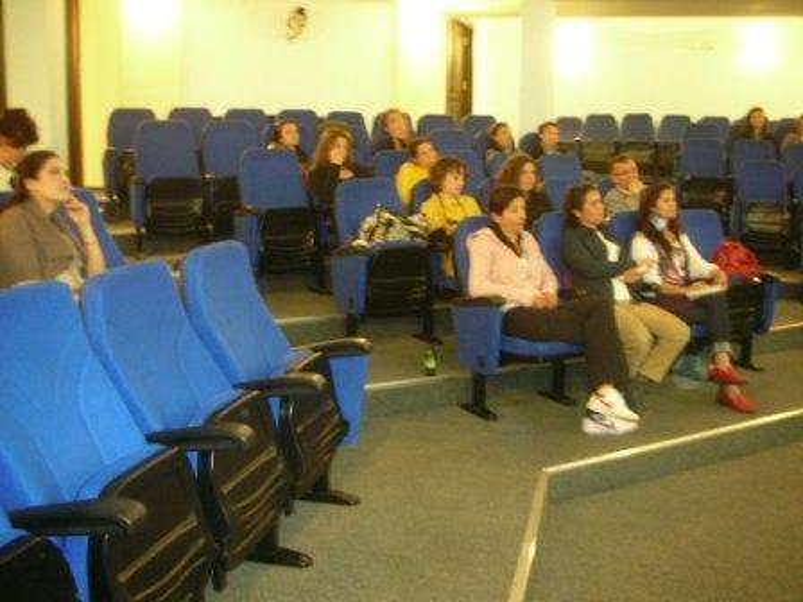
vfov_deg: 40.7
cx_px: 402
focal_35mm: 35
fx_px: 812
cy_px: 301
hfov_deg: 52.6
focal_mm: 5.8
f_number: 3
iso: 200
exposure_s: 1/1.2
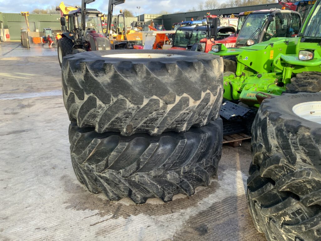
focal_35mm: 29
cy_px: 120
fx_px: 269
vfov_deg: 48.2
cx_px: 160
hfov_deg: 61.7
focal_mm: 3
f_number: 1.8
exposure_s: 1/122
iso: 25
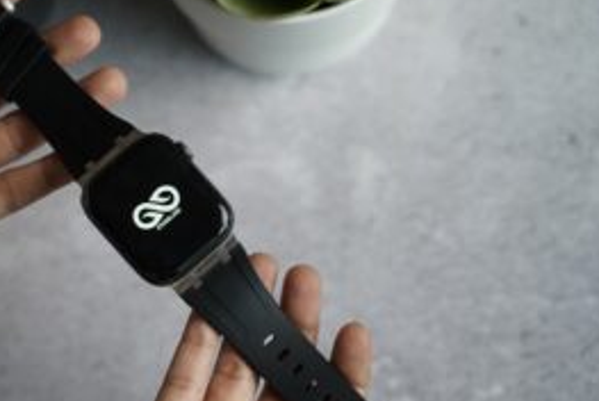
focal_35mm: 114
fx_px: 1899
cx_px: 155
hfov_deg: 17.8
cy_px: 231
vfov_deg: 12.0
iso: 1000
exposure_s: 1/160
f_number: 4
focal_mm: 75
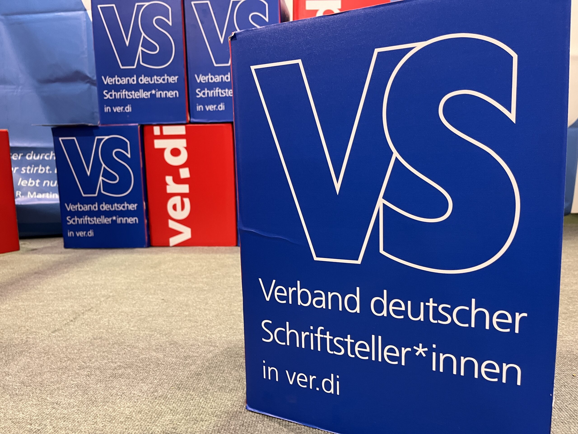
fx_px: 434
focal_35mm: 26
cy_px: 217
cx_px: 289
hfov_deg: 67.3
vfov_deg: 53.1
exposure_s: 1/50
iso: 250
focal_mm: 5.1
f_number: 1.6
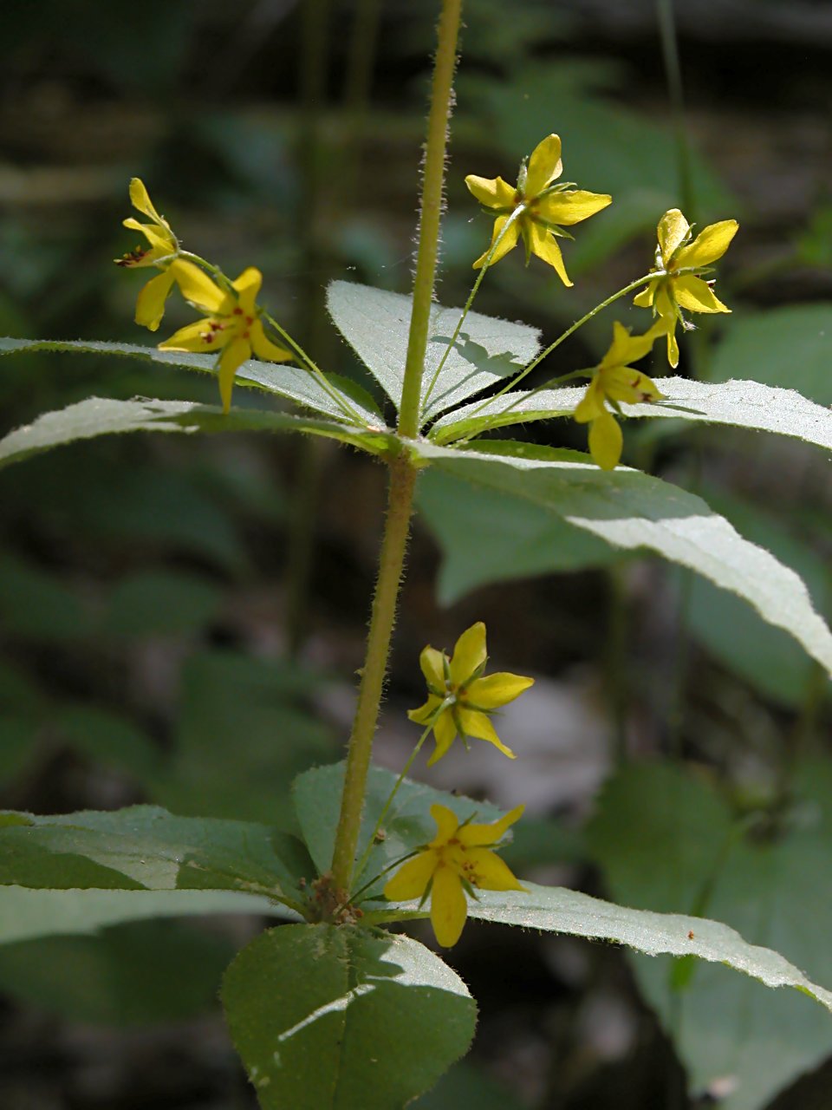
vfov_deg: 11.2
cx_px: 416
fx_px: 5640
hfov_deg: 8.4
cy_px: 555
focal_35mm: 176
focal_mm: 44.7
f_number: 8
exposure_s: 1/56.6
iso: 100
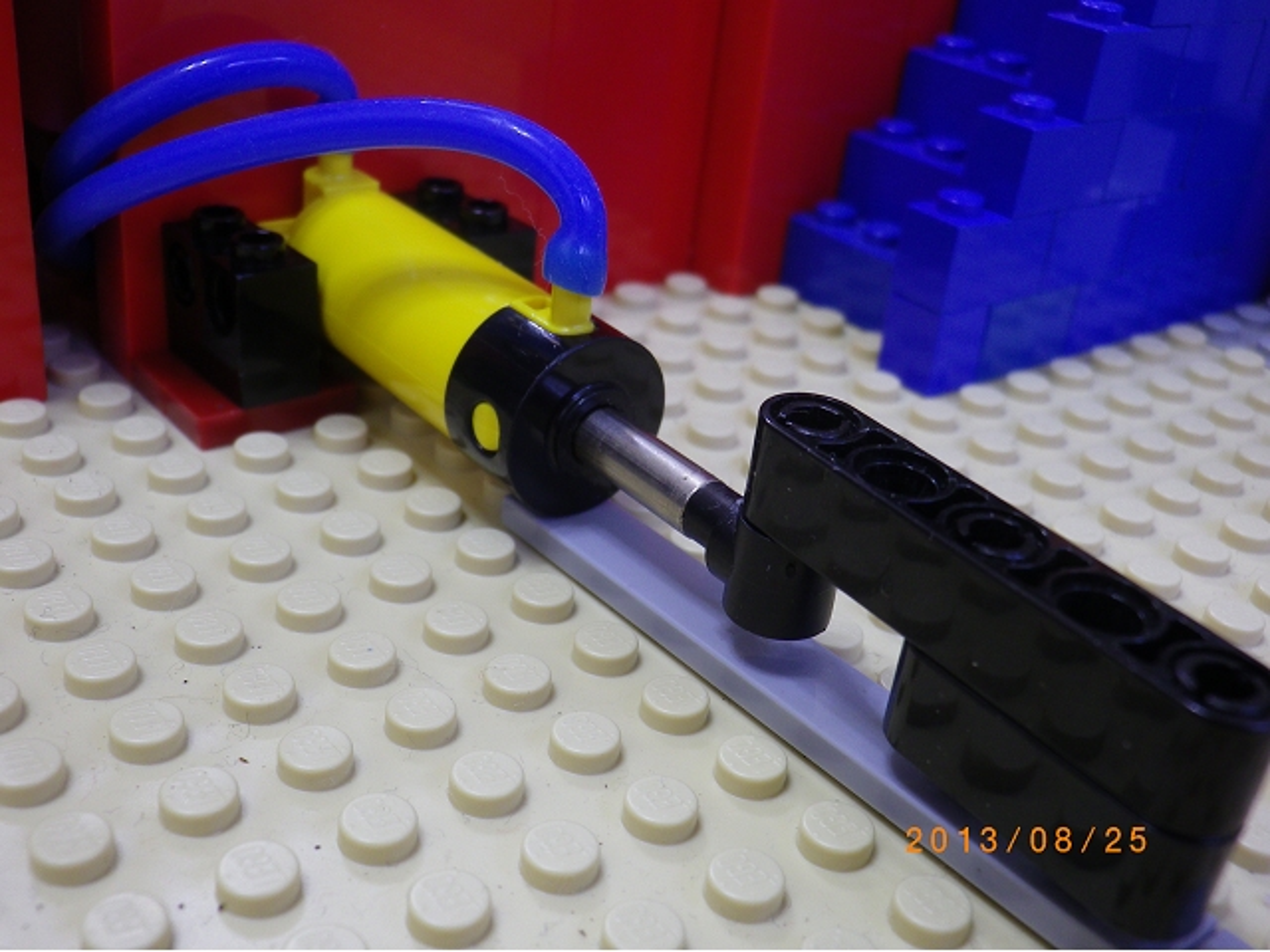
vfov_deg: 35.1
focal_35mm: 41
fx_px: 1504
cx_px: 635
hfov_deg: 45.8
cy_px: 476
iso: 100
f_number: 3.9
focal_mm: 7.3
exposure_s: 1/4
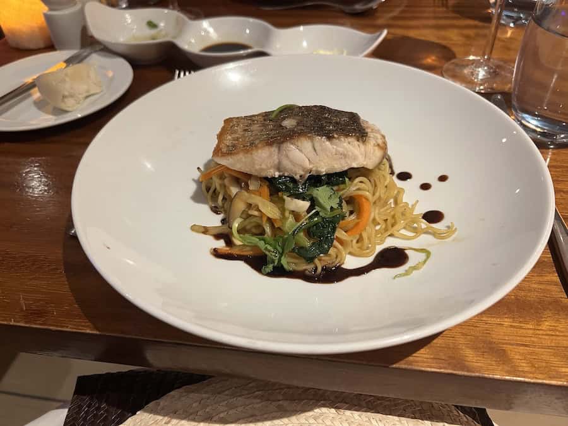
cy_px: 213
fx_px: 427
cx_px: 284
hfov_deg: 67.3
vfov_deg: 53.1
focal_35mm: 26
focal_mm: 5.7
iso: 250
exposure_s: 1/60
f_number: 1.5
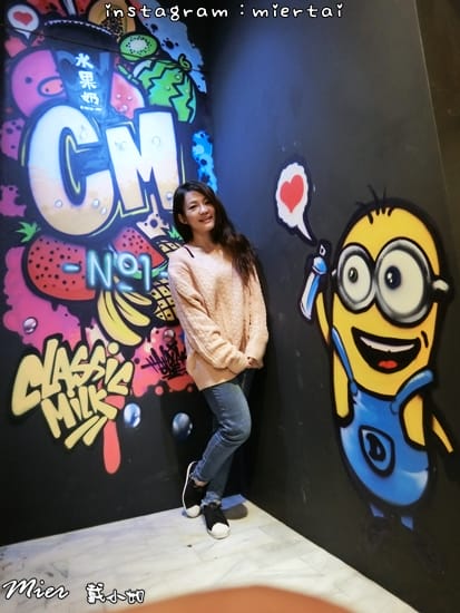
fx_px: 372
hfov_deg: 63.5
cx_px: 230
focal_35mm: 21
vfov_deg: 79.0
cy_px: 306
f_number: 2.8
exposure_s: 1/25
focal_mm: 4.58
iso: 400
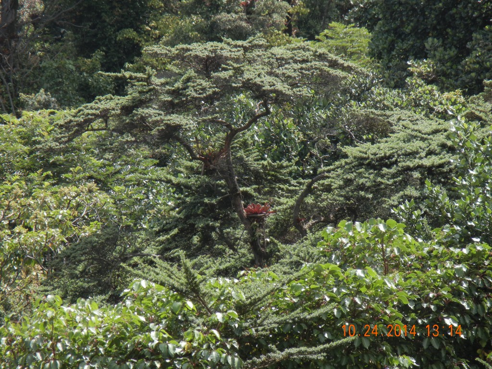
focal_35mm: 300
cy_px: 184
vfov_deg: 5.0
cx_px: 246
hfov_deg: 6.6
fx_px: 4264
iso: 160
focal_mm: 54
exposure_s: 1/258
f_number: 5.6
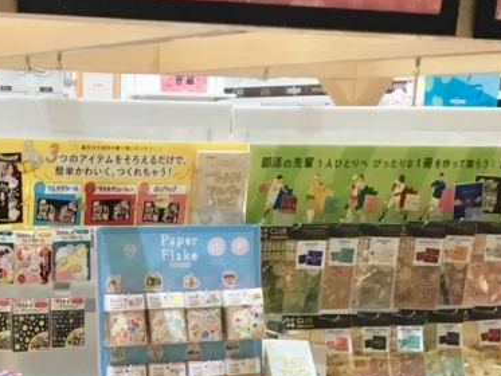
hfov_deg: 22.6
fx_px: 1231
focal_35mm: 85
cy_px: 491
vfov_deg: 16.4
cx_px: 89
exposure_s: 1/30
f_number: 2.4
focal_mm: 3.3
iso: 32
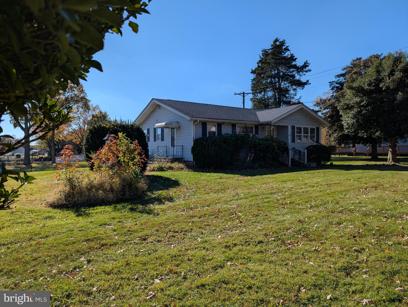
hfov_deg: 71.5
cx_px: 204
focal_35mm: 24
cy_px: 154
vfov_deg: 56.9
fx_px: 283
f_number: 1.85
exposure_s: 1/3425
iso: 48
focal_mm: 6.81
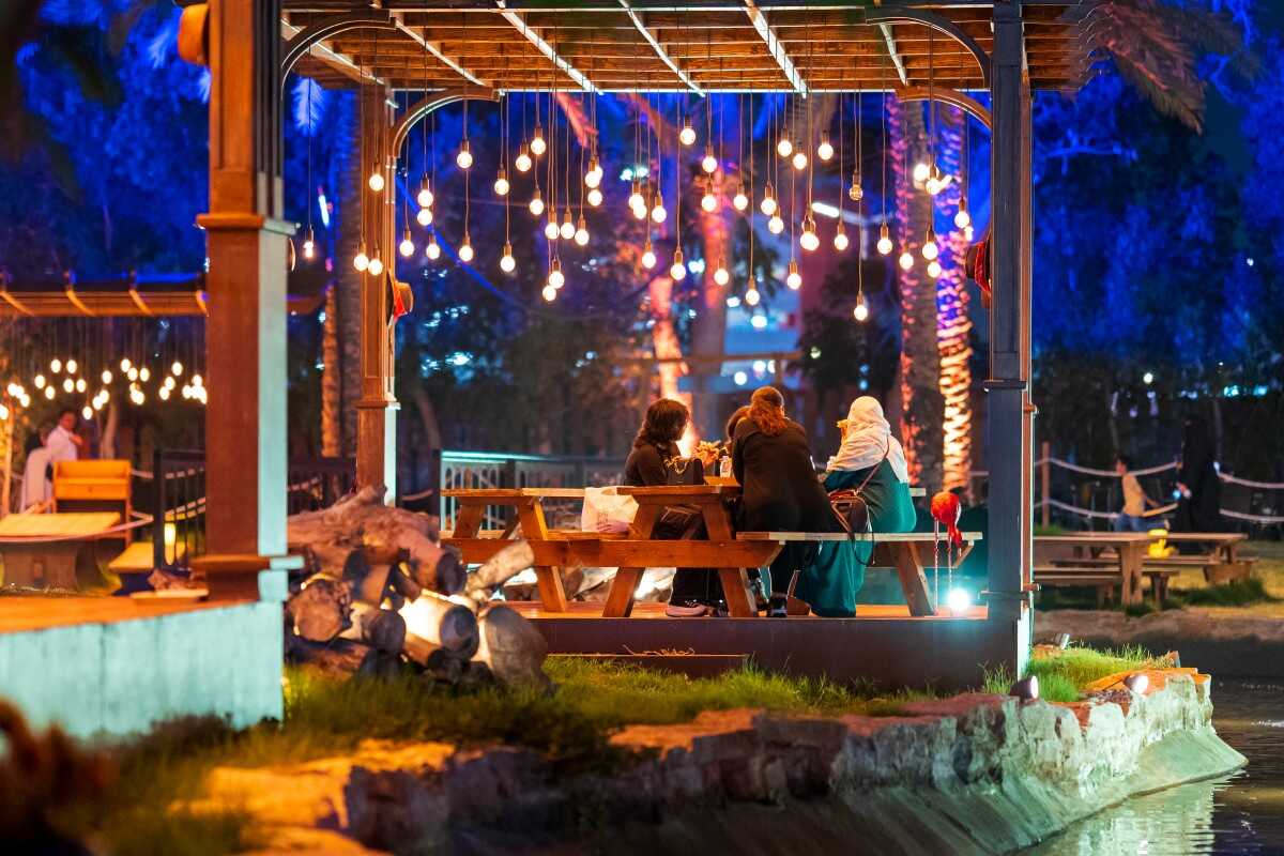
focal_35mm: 127
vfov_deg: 10.8
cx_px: 642
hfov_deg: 16.1
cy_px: 428
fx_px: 4529
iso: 2500
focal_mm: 85
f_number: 1.4
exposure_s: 1/200
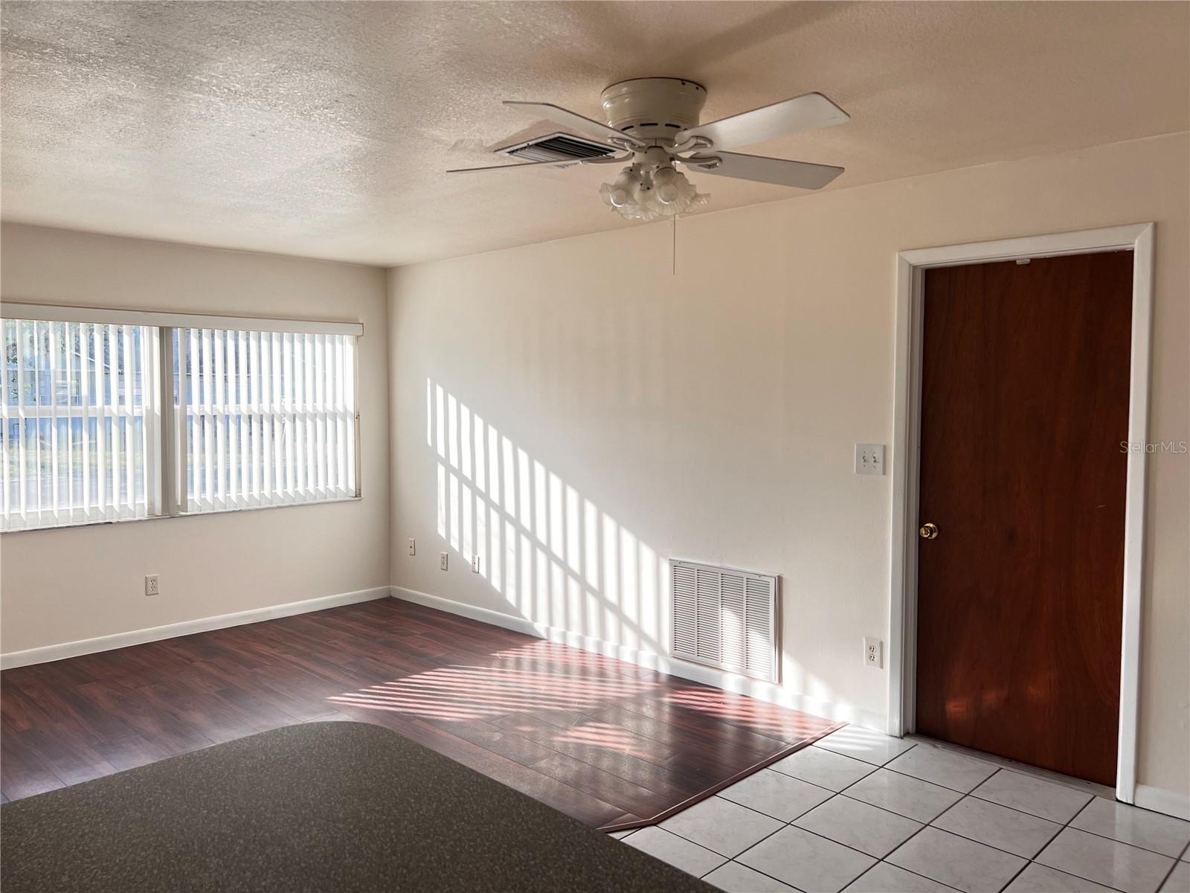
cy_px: 446
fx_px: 894
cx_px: 595
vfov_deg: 53.1
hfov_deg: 67.3
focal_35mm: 26
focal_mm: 5.7
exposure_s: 1/272
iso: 50
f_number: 1.5
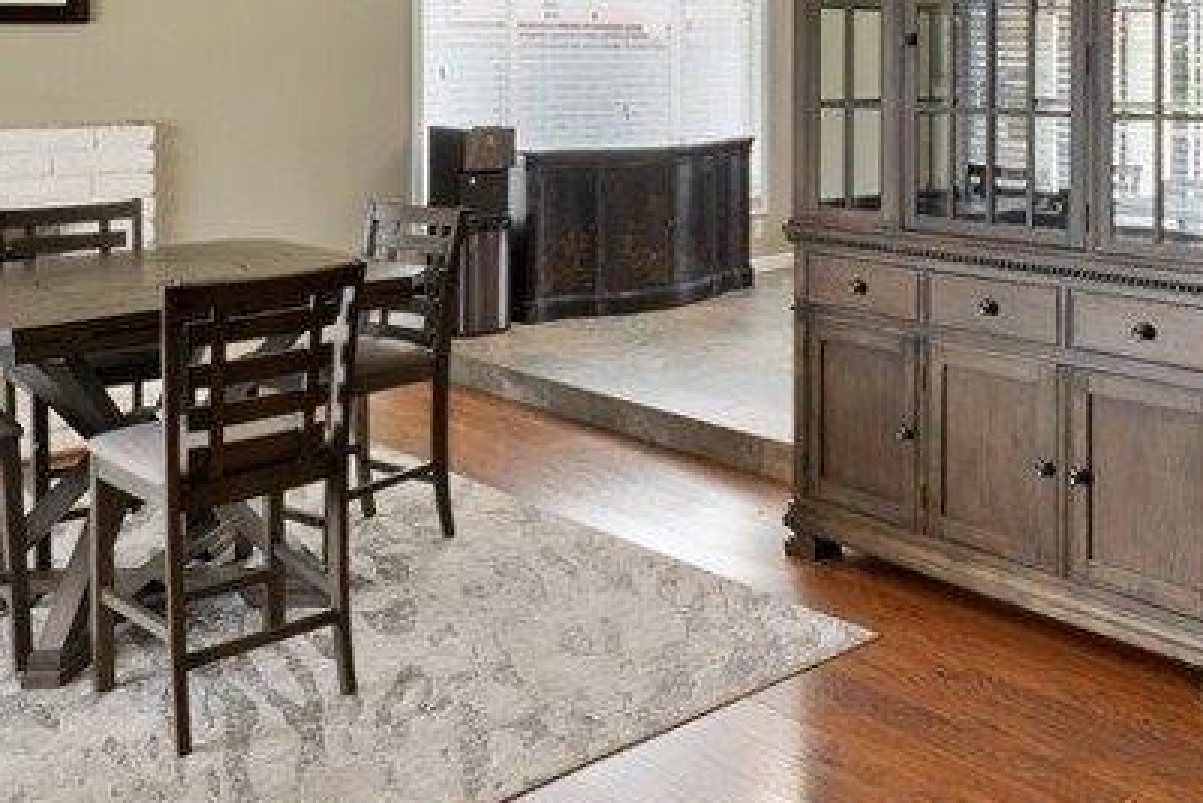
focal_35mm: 41
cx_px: 851
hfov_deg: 46.2
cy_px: 89
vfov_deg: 31.2
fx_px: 1371
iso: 100
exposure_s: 13
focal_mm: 16
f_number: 22
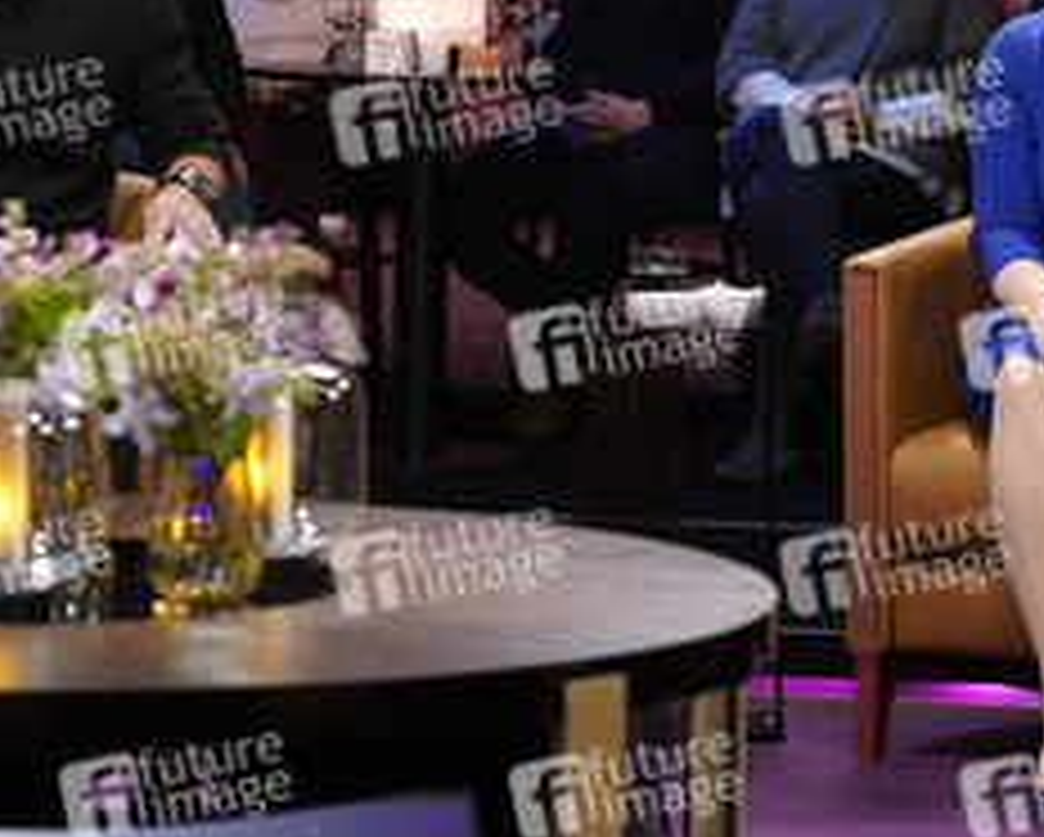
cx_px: 506
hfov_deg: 12.4
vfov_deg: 10.0
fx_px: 4793
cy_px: 225
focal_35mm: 155
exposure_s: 1/160
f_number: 2.8
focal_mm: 85
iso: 1600
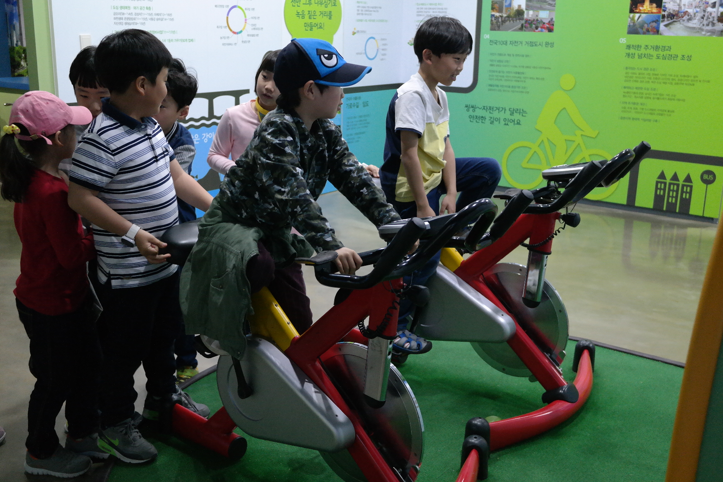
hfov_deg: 45.4
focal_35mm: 43
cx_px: 362
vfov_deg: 31.2
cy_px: 241
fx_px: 864
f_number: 4
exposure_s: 1/50
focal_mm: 28
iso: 1600
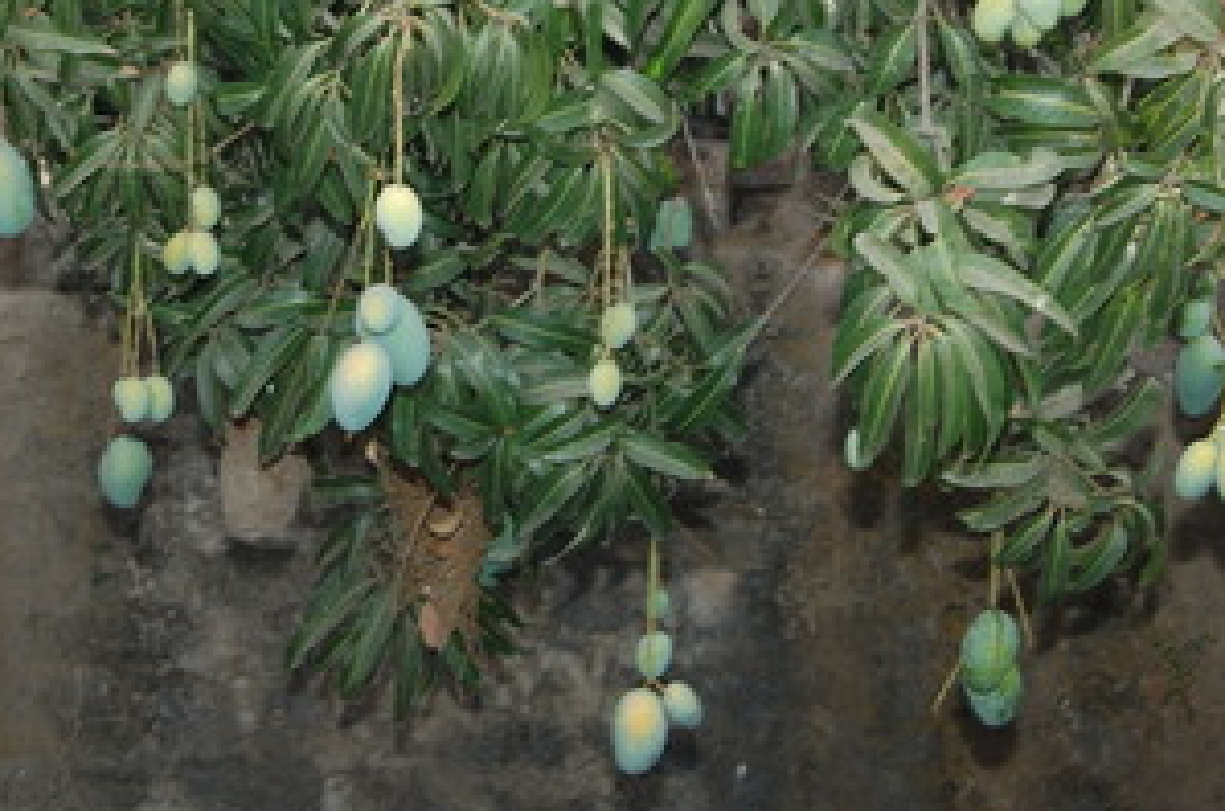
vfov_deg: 15.4
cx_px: 459
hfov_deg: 23.2
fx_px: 2983
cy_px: 172
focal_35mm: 88
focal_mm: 35
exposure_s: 1/125
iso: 200
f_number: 6.3
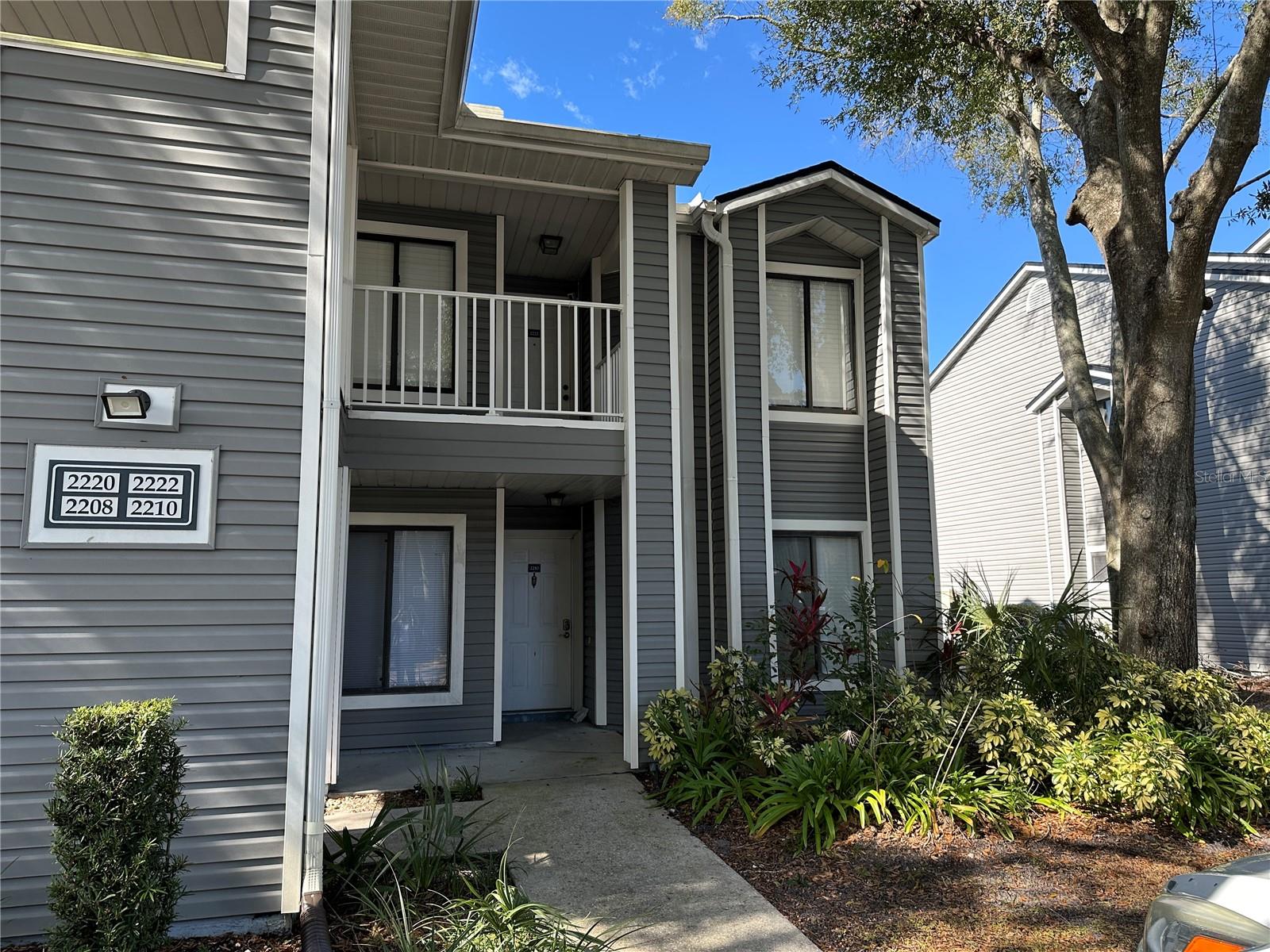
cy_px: 476
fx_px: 881
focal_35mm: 24
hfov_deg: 71.6
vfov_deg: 56.8
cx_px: 635
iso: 80
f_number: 1.78
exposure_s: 1/816
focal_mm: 6.86
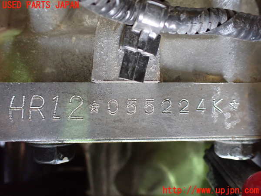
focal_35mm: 30
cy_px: 98
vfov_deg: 46.8
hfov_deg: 60.0
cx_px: 130
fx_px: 226
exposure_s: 1/30
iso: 1000
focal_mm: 5.4
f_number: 2.3
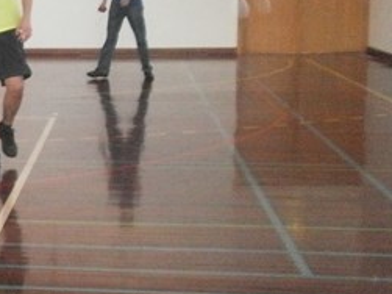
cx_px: -205
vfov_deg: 14.9
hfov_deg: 17.7
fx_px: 1121
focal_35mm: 99
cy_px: 133
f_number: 2.9
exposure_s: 1/250
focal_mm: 5.45
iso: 800
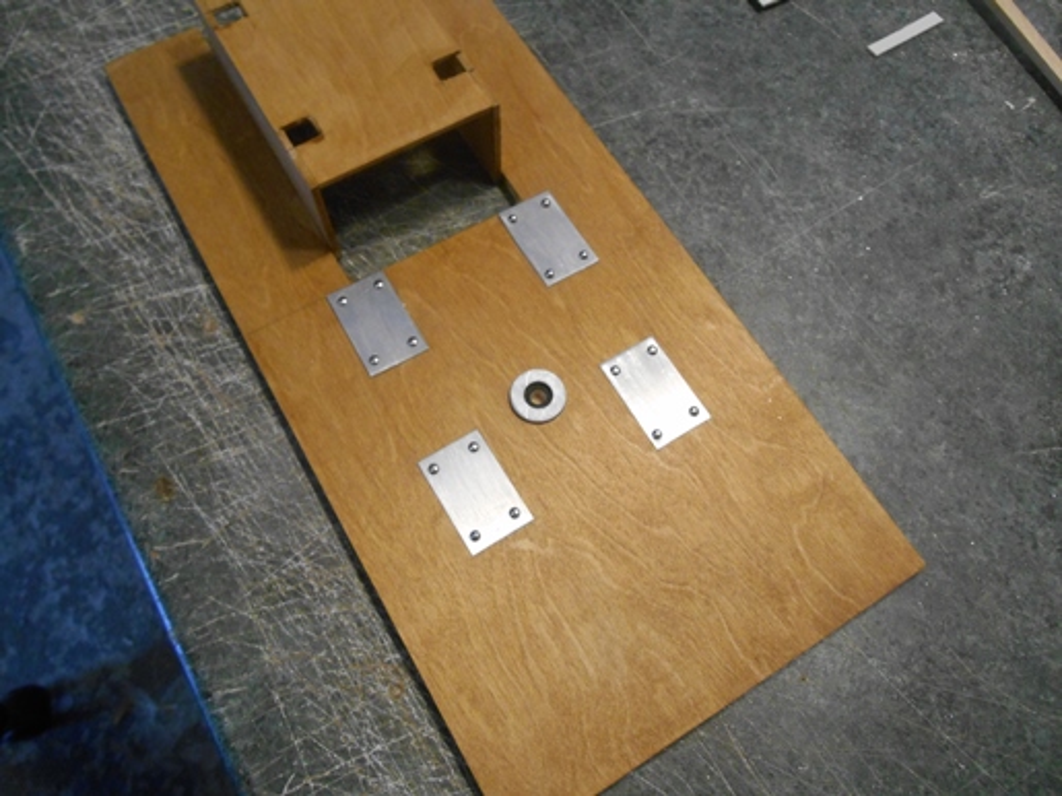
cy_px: 398
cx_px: 531
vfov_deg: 53.0
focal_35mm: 26
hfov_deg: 67.3
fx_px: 797
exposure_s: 1/30
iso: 360
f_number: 3.4
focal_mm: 4.7
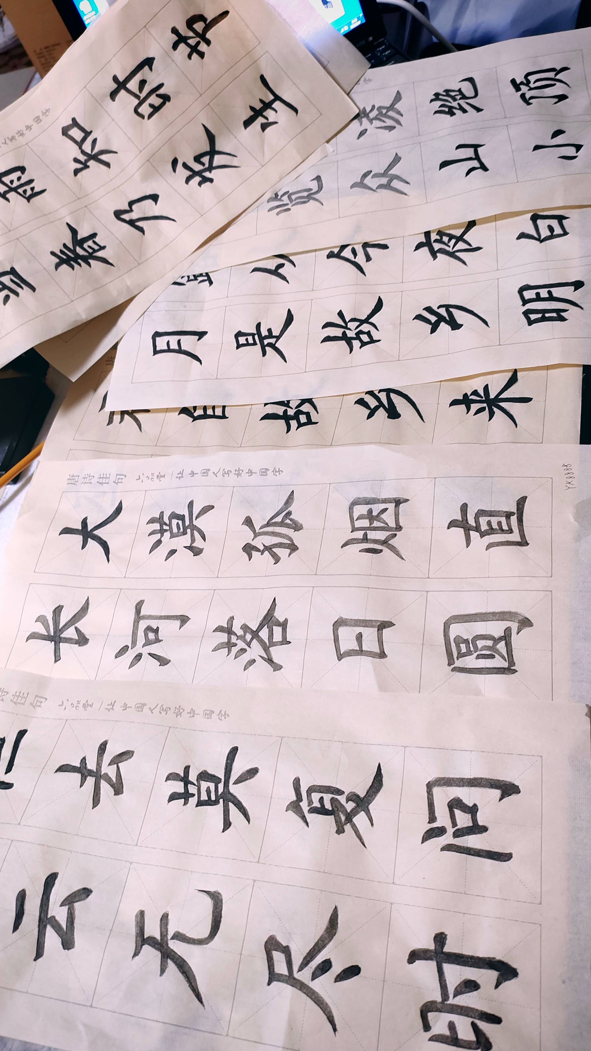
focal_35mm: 30
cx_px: 265
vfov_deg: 64.3
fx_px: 836
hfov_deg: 38.9
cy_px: 533
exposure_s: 1/50
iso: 1600
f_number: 1.8
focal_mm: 6.14
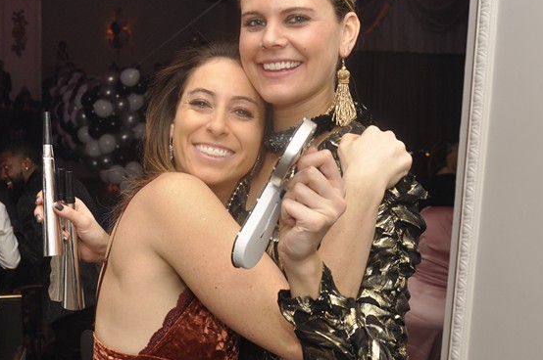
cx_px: 157
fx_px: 857
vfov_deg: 23.8
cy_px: 185
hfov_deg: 34.6
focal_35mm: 57
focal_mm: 21
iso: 400
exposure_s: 1/60
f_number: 5
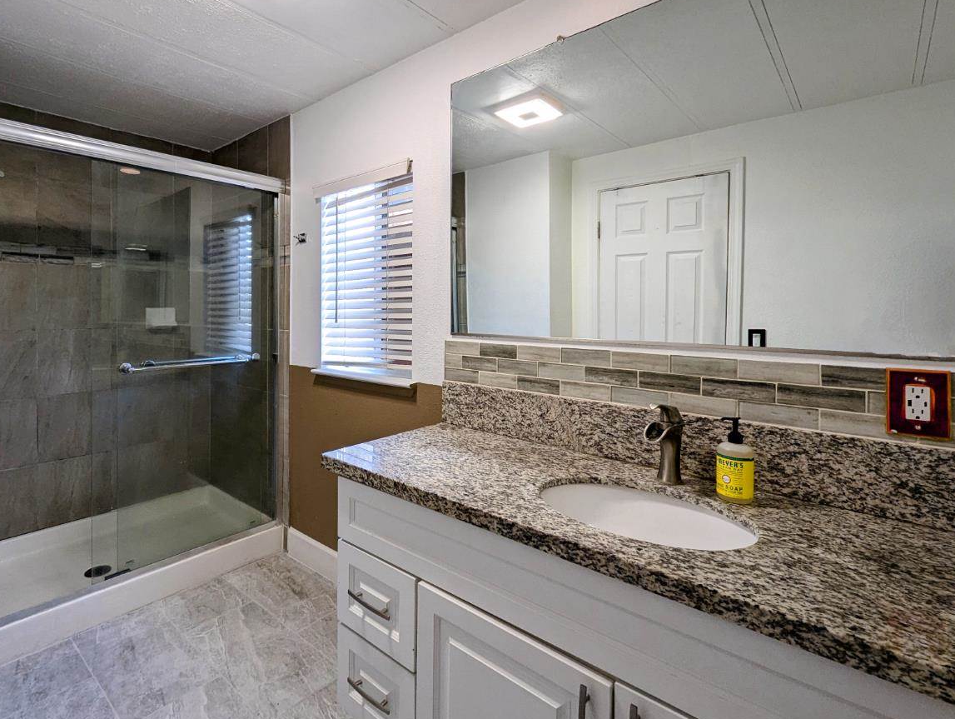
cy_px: 313
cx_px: 391
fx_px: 470
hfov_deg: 90.0
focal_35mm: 17
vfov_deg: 74.5
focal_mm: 1.95
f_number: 2.2
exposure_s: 1/32.2
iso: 49
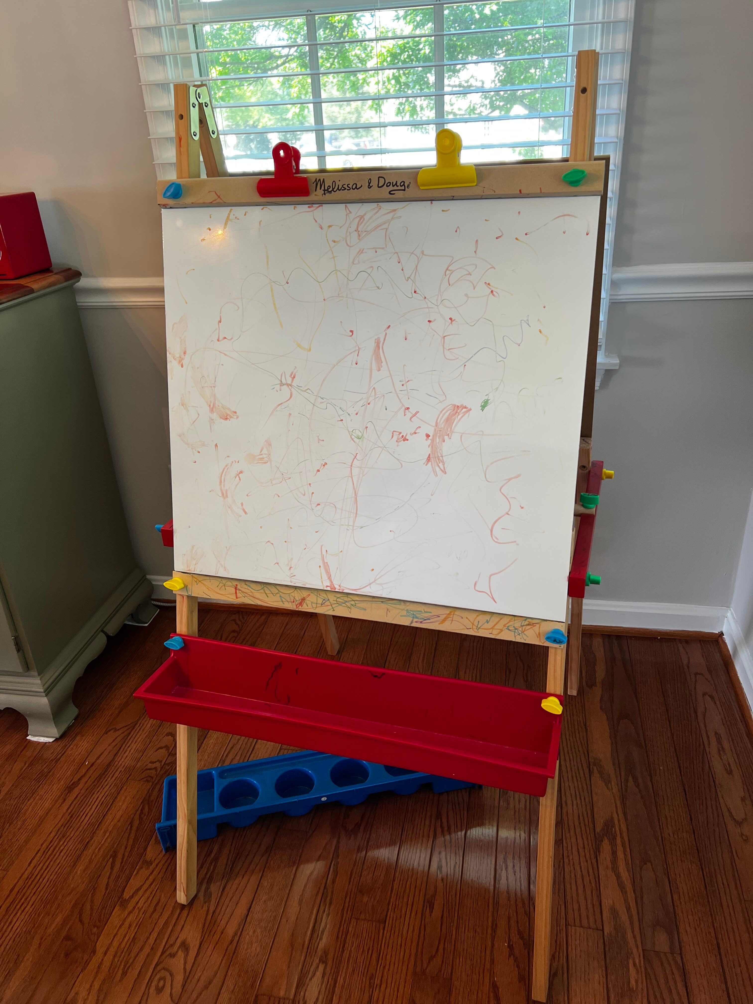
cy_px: 502
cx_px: 376
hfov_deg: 53.1
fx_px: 754
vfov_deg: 67.3
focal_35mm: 26
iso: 80
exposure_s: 1/60
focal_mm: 5.7
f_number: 1.5
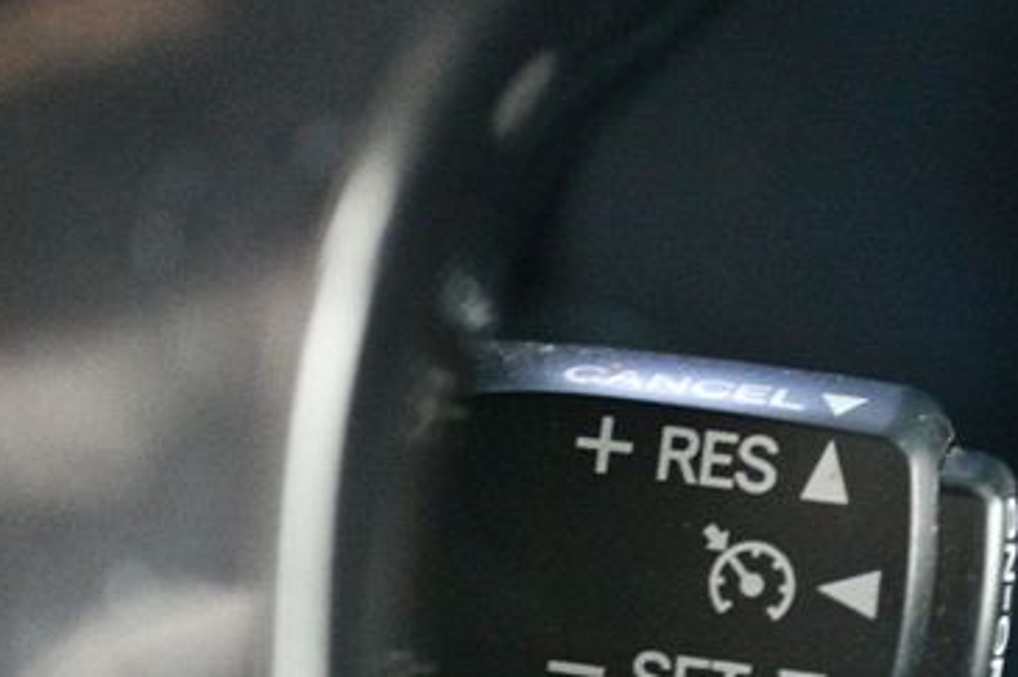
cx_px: 566
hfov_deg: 16.9
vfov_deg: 11.3
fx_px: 3420
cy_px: 496
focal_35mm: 121
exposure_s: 1/6
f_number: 5.3
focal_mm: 46
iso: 12800
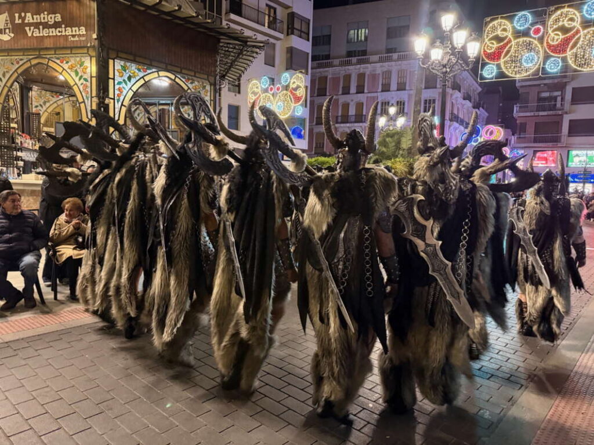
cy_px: 222
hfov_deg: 71.6
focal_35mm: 24
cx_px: 297
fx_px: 412
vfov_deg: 56.8
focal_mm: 6.76
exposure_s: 1/33
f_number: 1.78
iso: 1000
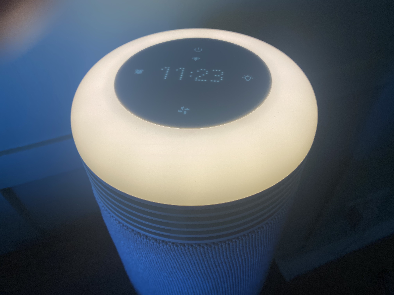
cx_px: 197
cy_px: 148
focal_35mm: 26
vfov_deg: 53.1
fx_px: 296
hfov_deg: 67.3
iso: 32
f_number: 1.8
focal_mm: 4.25
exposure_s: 1/130
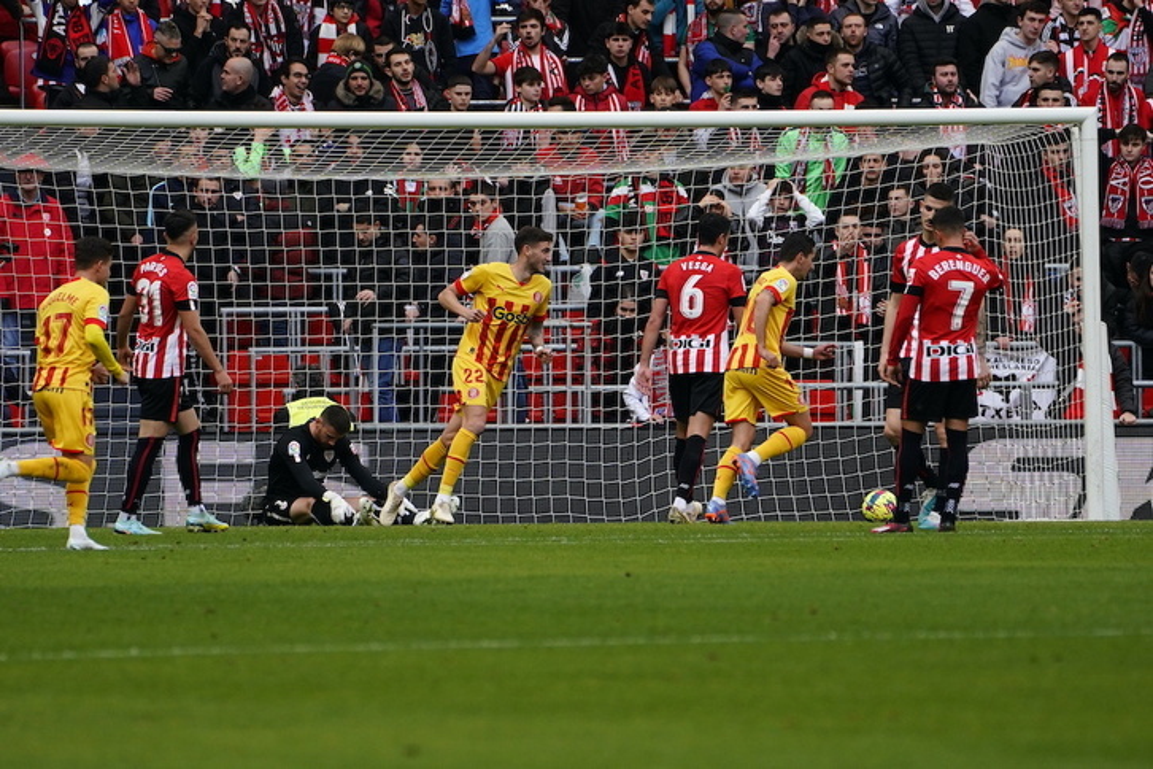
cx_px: 576
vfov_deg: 2.8
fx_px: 15853
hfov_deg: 4.2
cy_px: 384
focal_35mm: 495
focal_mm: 330
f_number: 5.6
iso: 1250
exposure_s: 1/1000
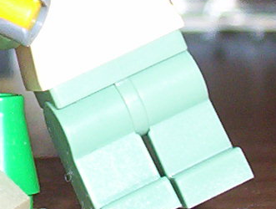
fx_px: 2598
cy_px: -79
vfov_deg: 4.6
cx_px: 13
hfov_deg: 6.1
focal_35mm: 325
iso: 140
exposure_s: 1/80.5
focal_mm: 8.74
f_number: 3.26
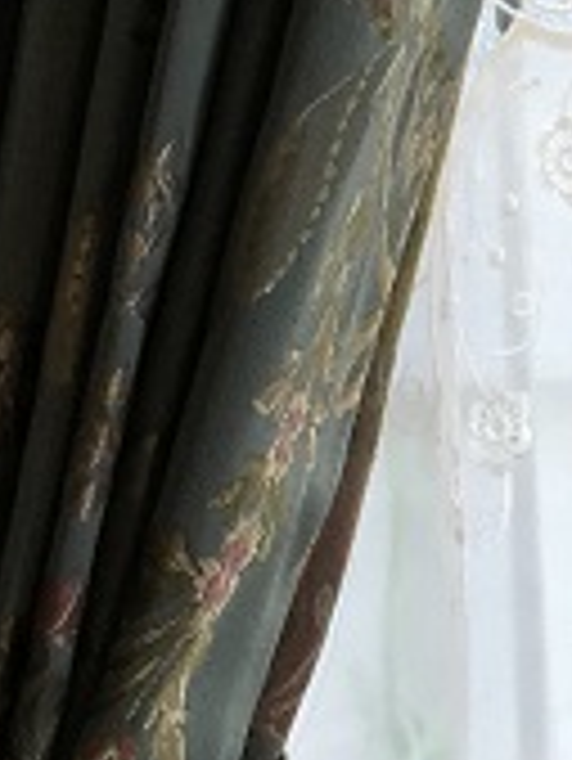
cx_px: 1252
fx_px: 4577
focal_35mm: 208
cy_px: -405
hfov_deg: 6.8
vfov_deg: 9.2
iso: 40
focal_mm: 4.15
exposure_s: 1/120
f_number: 2.2
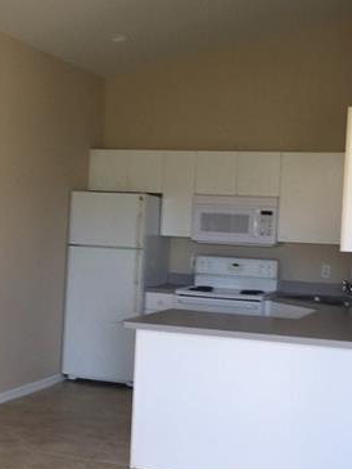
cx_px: 157
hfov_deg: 24.0
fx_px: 827
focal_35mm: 61
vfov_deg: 31.5
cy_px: 299
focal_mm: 4.15
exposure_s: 1/30
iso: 50
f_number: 2.2
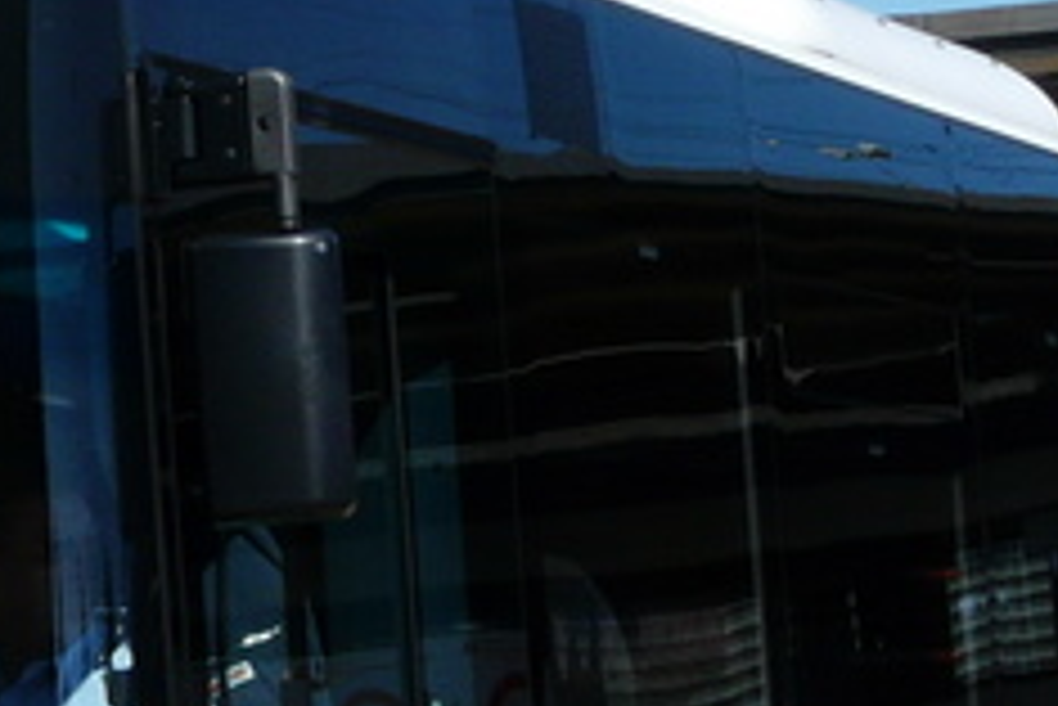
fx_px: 5852
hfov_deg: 10.2
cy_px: 746
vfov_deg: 6.9
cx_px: -230
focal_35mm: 199
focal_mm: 7.4
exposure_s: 1/500
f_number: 6.3
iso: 100
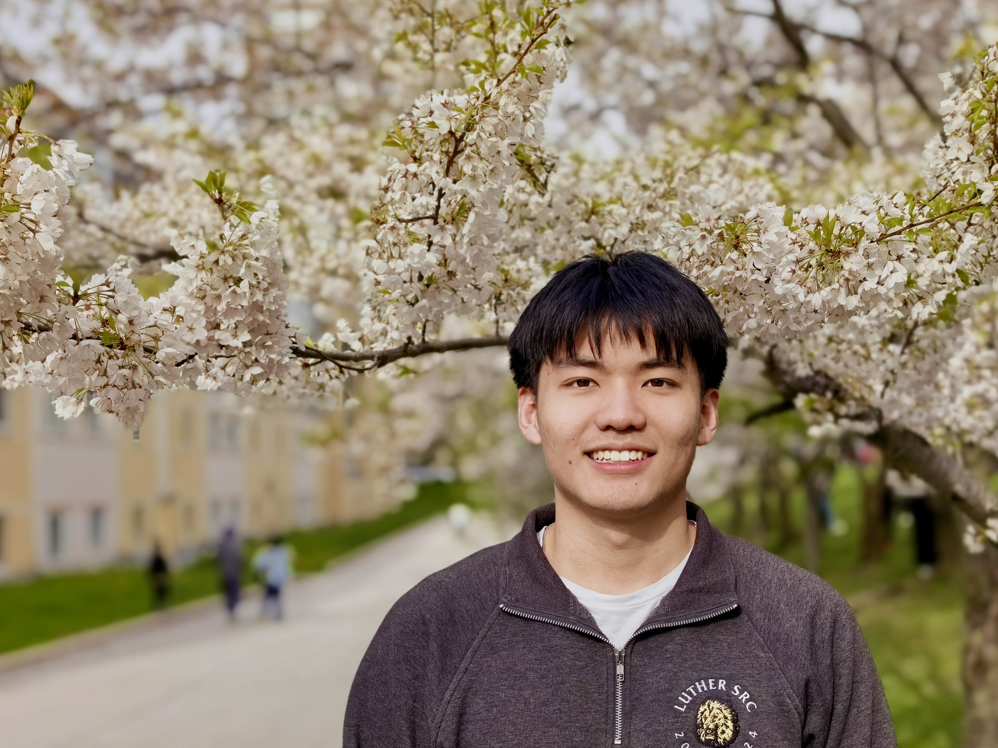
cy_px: 423
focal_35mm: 38
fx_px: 1096
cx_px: 621
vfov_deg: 37.7
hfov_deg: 48.5
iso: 50
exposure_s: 1/1529
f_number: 2
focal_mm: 6.98
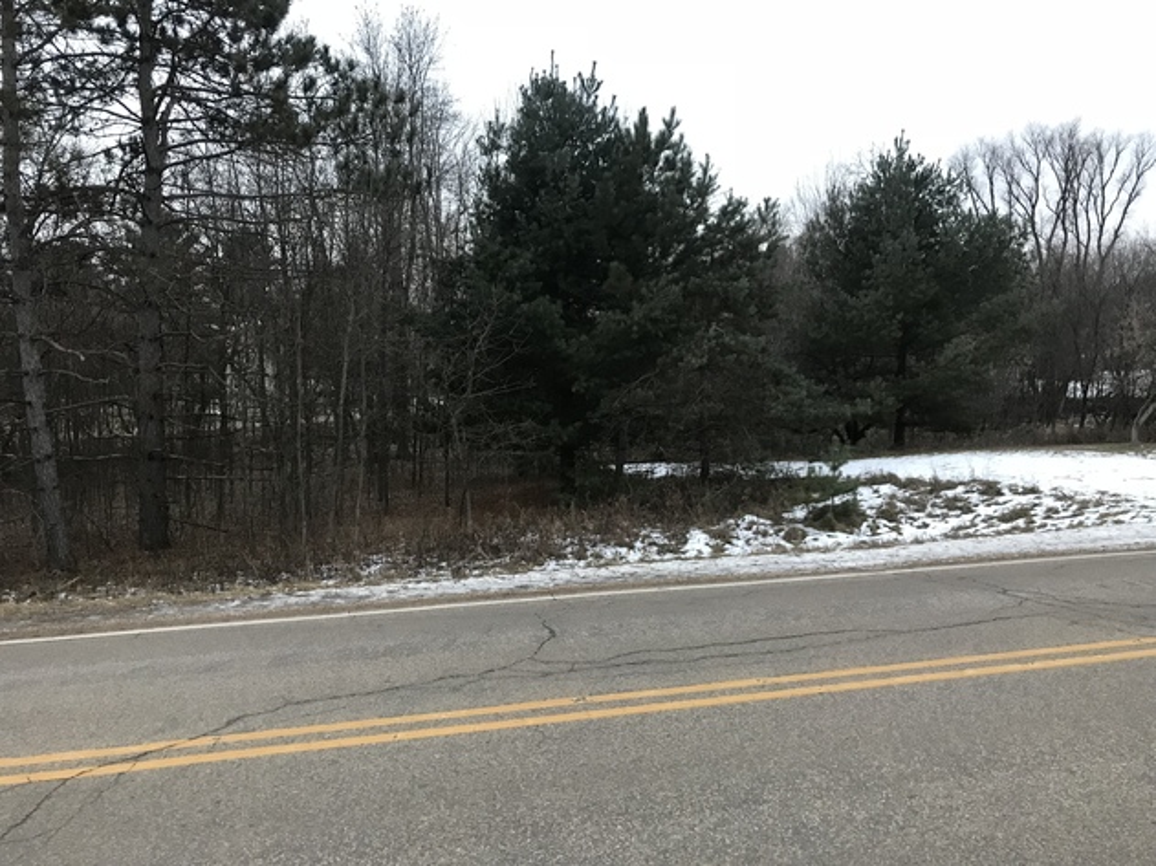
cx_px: 578
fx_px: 935
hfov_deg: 63.5
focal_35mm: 28
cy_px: 433
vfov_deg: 49.7
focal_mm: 3.99
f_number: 1.8
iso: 40
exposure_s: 1/17
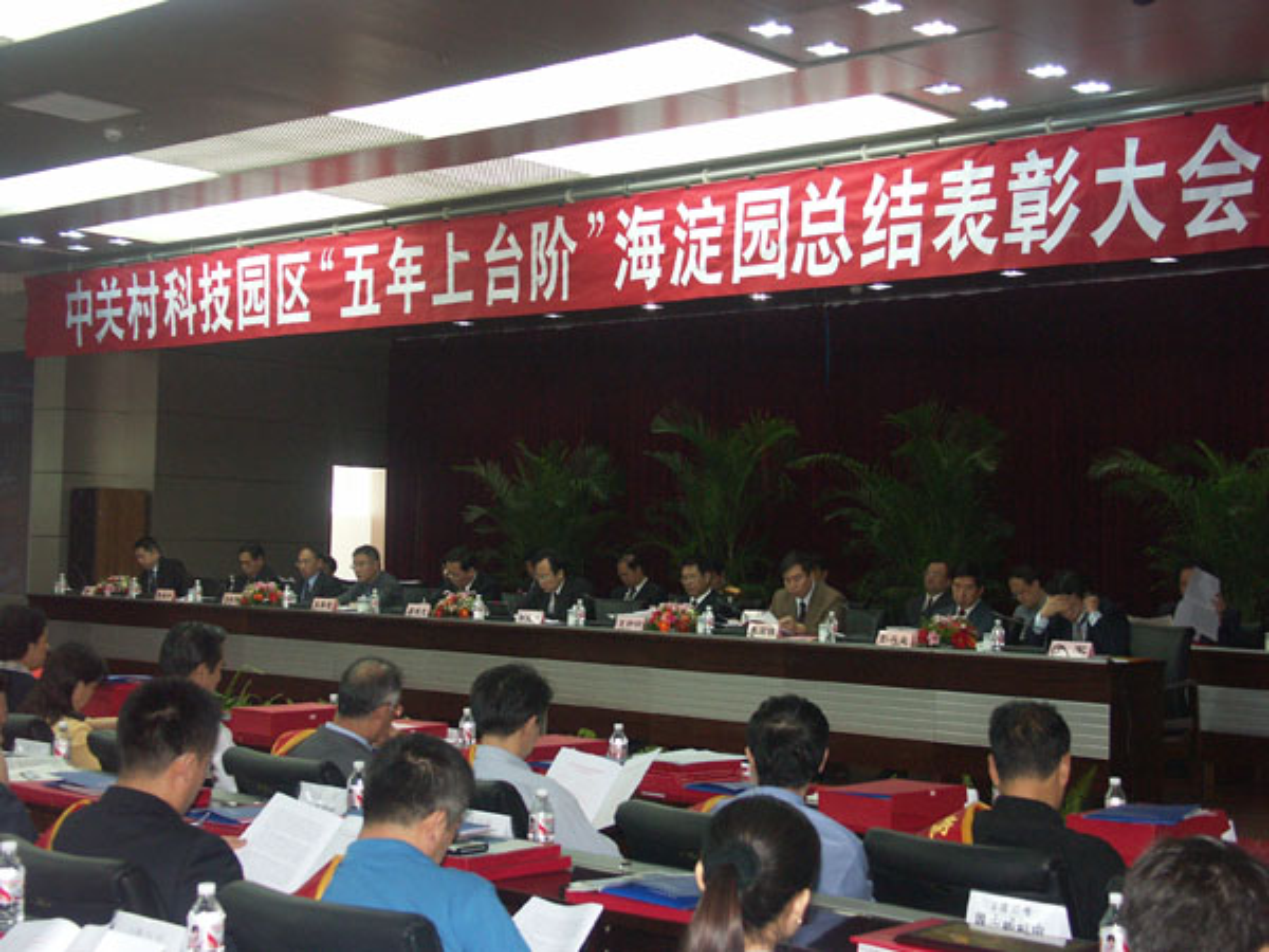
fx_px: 1870
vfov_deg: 28.6
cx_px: 634
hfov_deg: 37.5
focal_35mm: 51
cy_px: 476
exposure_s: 1/50
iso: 200
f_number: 3.2
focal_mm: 13.18
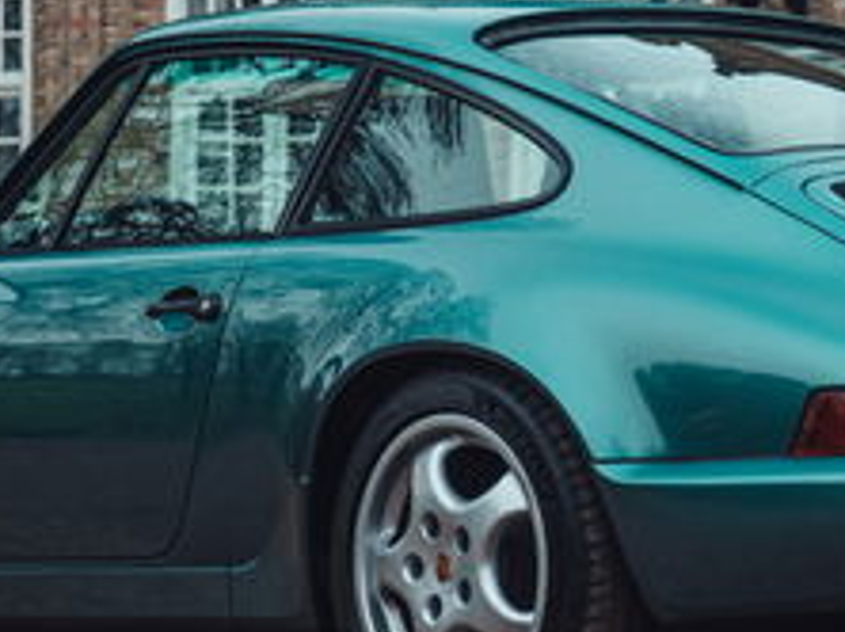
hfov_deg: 10.3
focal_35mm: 193
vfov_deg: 7.7
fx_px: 4706
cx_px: 560
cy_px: 247
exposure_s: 1/125
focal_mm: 58
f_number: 5.6
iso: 400
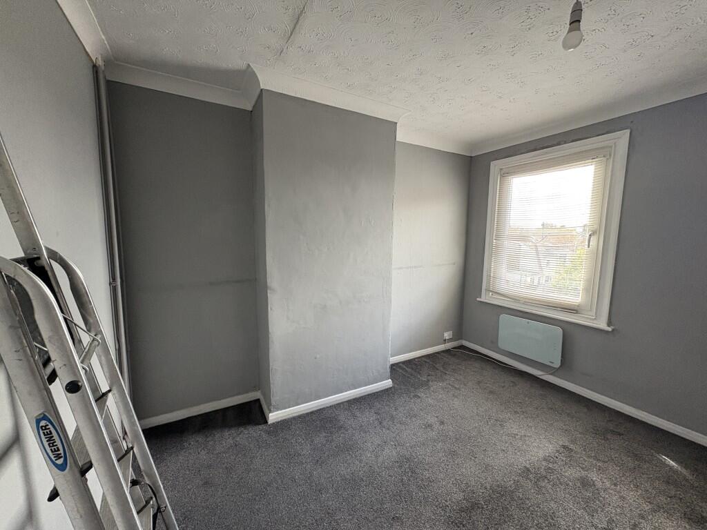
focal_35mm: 14
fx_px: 286
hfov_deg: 102.1
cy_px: 265
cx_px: 354
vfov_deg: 85.7
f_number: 2.2
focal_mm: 2.22
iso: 250
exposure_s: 1/92
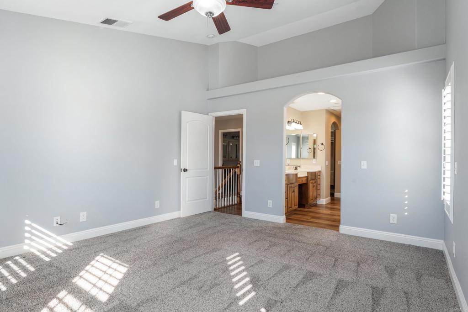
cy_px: 156
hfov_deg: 87.2
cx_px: 234
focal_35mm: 19
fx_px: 246
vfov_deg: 64.8
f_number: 9
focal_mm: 18.9
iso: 320
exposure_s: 1/13
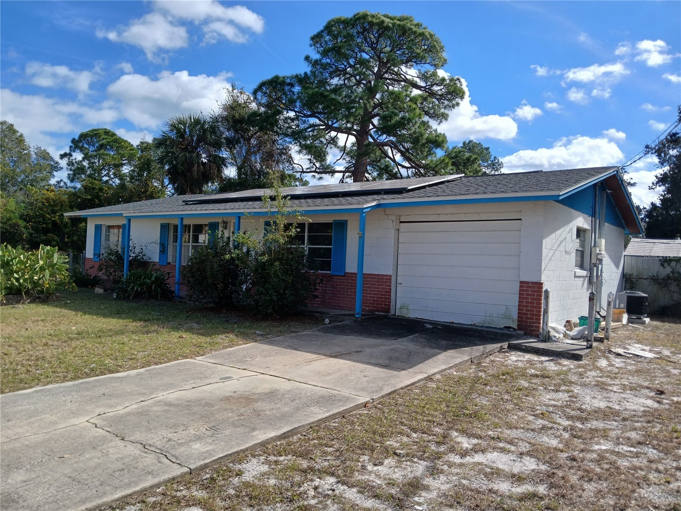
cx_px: 340
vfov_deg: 53.1
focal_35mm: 26
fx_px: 511
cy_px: 256
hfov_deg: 67.3
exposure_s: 1/761
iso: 20
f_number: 1.8
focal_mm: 3.98
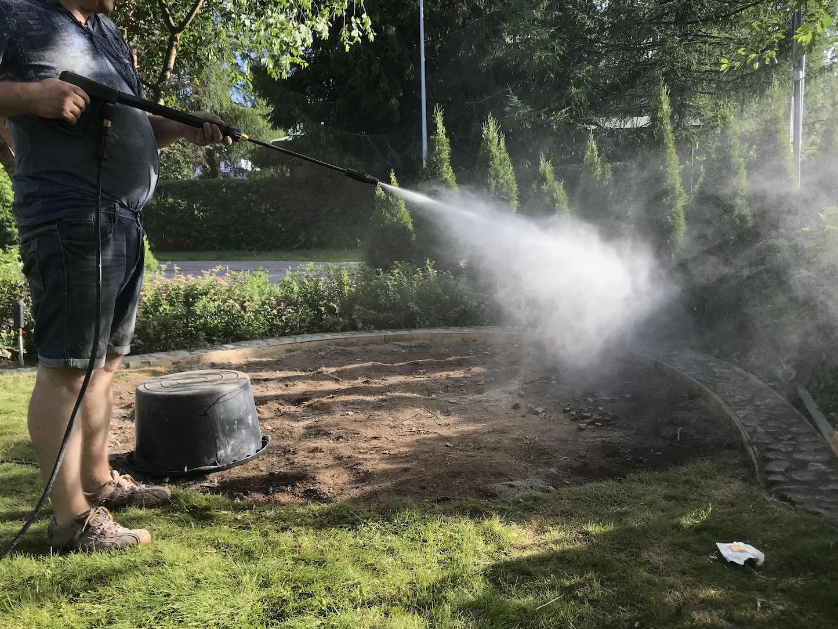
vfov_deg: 45.4
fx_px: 751
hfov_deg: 58.2
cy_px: 327
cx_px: 461
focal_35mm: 31
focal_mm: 3.99
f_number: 1.8
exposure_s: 1/674
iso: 20
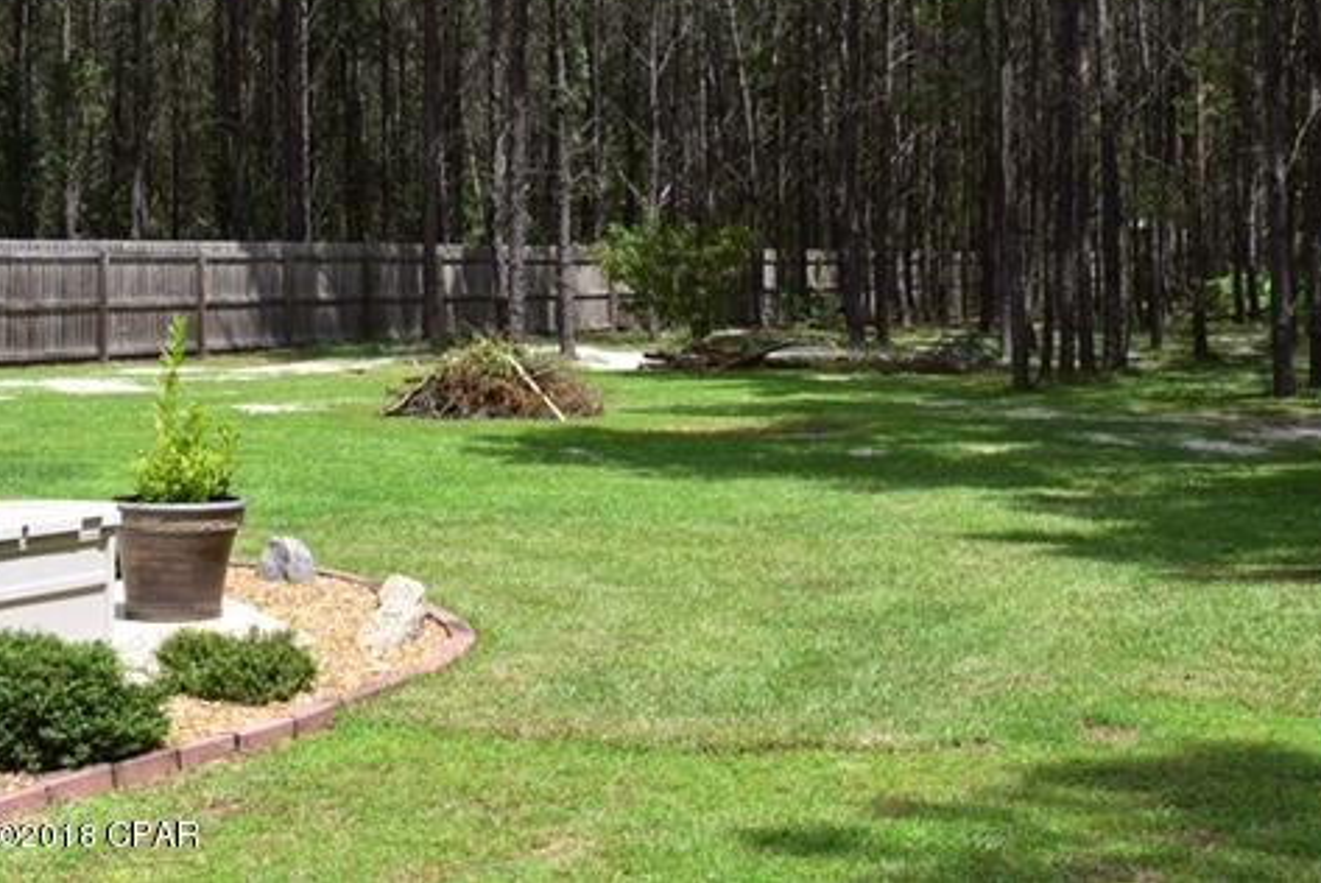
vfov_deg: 20.9
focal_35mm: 65
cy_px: 288
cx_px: 871
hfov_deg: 30.7
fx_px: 2387
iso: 400
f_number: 11
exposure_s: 1/400
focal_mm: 32
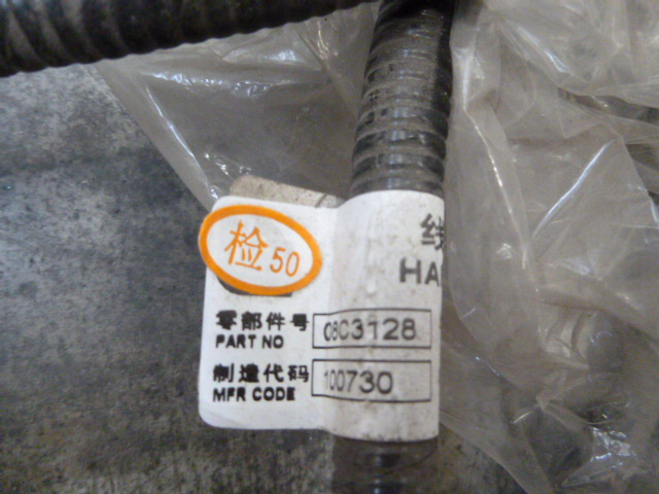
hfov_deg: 69.4
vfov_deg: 54.9
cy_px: 247
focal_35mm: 25
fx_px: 476
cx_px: 330
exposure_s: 1/15
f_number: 3.1
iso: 800
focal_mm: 4.5
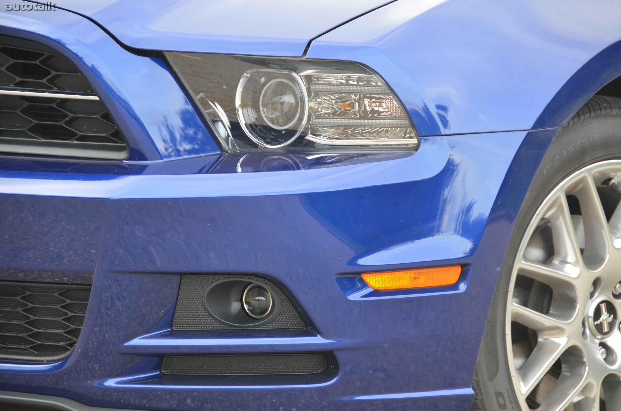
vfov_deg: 7.0
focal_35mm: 195
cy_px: 206
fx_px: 3357
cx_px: 310
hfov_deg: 10.6
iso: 1600
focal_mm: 130
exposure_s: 1/400
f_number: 5.6
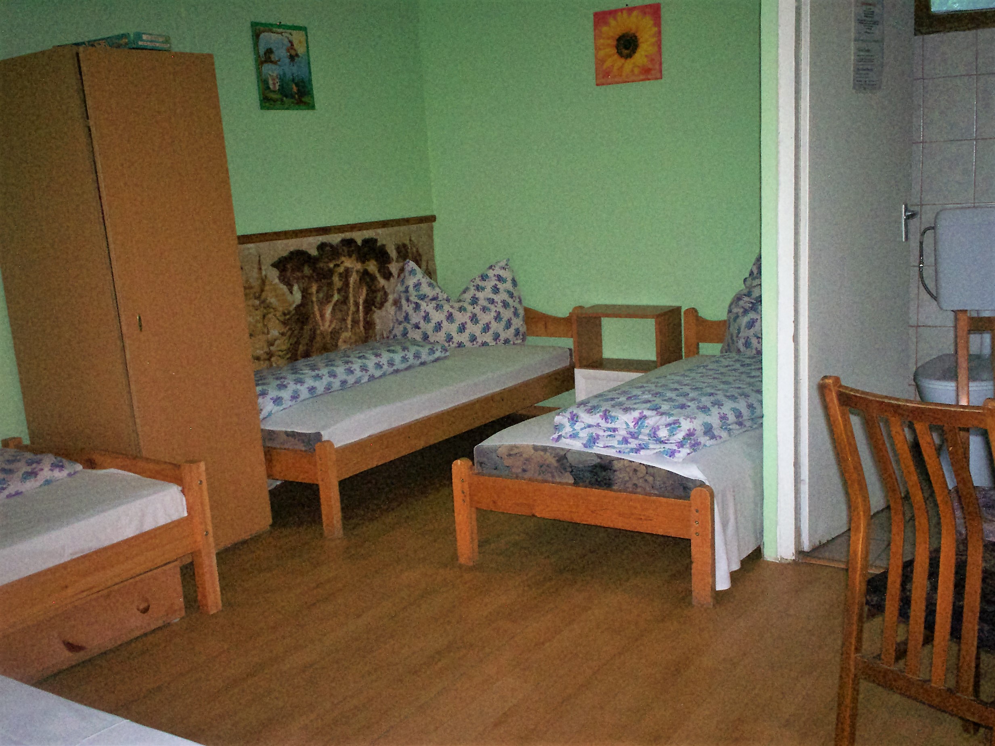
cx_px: 498
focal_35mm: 36
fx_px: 1035
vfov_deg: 39.7
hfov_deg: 51.4
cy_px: 373
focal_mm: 6
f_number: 4.5
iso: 140
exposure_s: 1/60
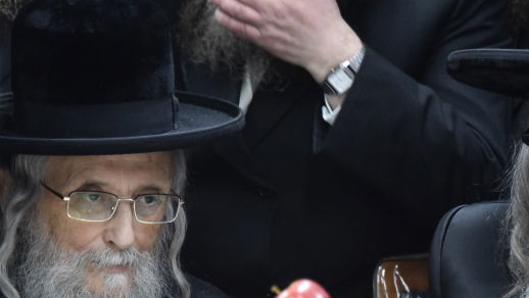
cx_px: 278
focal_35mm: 414
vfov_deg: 2.9
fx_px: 5810
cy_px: 191
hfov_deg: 5.2
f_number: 5.6
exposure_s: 1/125
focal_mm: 200
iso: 6400
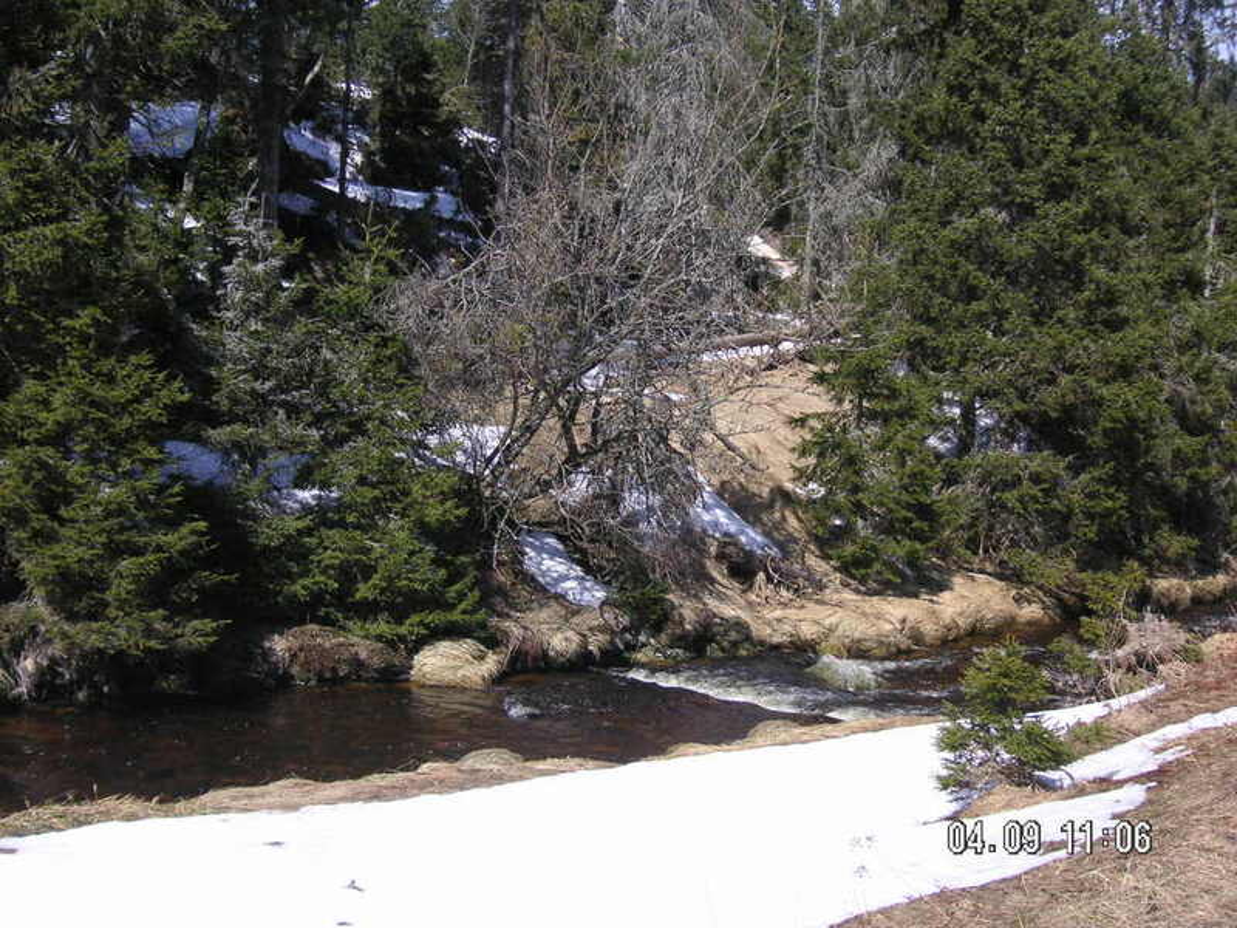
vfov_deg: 30.9
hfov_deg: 40.4
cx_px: 618
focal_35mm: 47
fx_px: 1680
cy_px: 464
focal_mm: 7.8
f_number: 3.3
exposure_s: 1/750
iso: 50
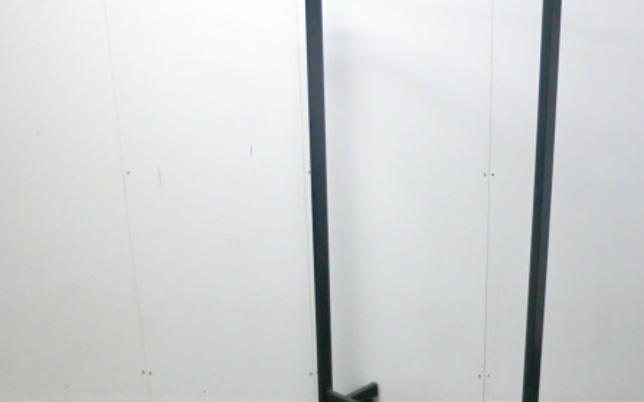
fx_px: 719
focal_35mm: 41
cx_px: 403
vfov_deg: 31.1
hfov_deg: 47.8
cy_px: 241
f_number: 3.2
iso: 640
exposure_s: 1/60
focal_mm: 4.9
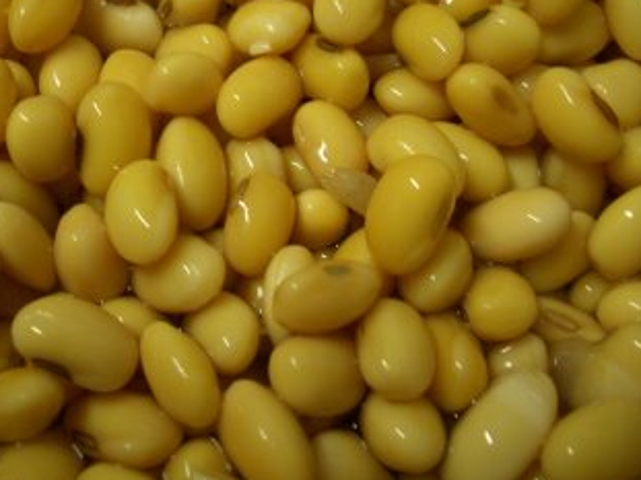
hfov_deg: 35.4
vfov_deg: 26.6
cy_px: 117
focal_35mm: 54
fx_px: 1000
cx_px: 256
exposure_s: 1/15
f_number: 2.6
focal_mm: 5.8
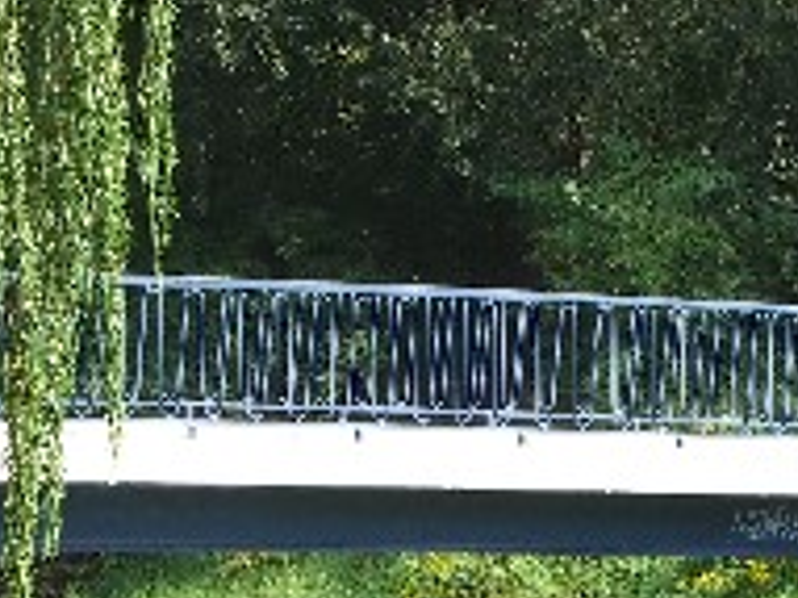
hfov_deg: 9.5
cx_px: 286
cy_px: 575
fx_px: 4792
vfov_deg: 7.1
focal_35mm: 208
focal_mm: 14.2
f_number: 4
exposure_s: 1/320
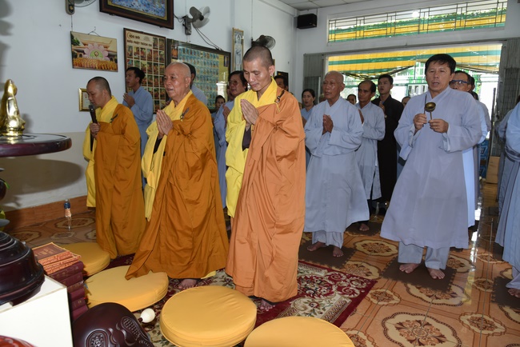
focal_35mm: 24
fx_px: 347
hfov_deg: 73.7
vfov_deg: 53.2
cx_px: 260
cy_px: 174
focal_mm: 24
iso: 640
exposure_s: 1/80
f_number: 5.6
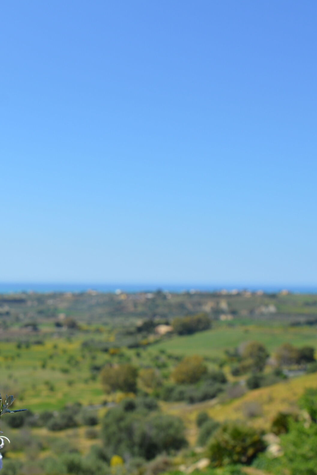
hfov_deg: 26.0
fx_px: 661
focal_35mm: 50
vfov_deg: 39.6
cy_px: 237
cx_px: 24
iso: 100
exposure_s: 1/250
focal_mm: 22
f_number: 8
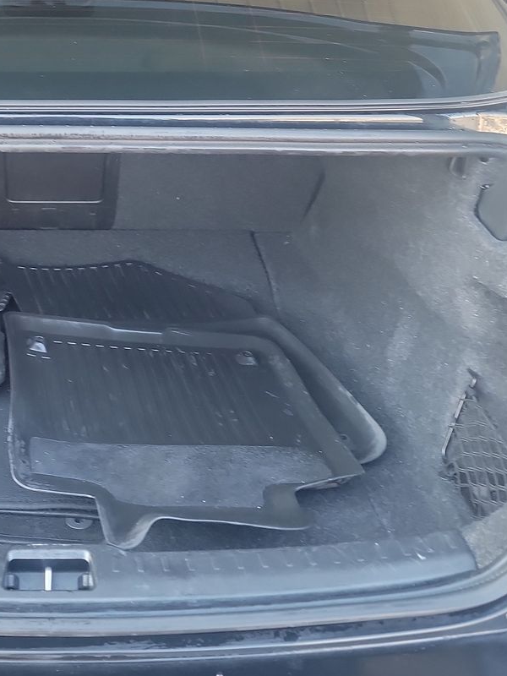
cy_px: 289
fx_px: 937
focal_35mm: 48
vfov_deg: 39.6
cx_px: 57
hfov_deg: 29.1
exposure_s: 1/59
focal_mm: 6.7
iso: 339
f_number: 1.8
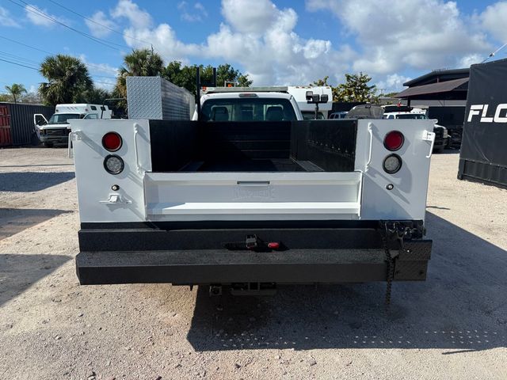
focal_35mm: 24
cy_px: 190
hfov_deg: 71.6
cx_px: 254
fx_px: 352
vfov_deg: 56.8
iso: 80
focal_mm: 6.76
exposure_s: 1/5714
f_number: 1.78
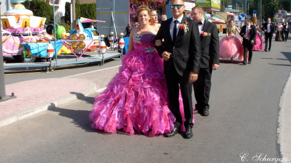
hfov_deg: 46.4
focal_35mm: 44
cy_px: 59
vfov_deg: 27.0
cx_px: 146
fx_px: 339
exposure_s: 1/260
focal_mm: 6.2
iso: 70
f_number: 5
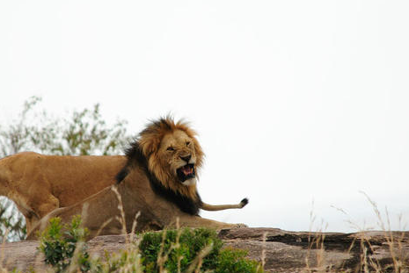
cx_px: 158
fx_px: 10280
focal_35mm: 904
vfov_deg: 1.5
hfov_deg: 2.3
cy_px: 161
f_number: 5.6
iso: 100
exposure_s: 1/400
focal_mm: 400
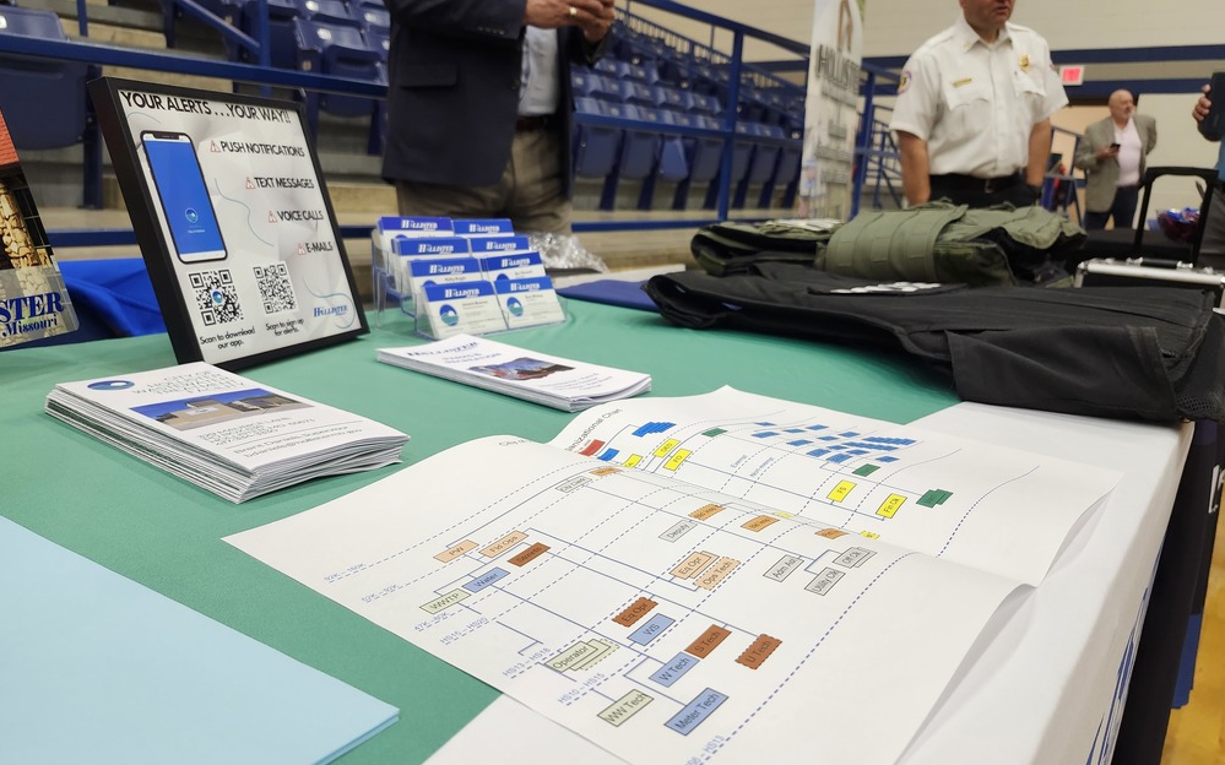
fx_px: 834
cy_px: 425
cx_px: 617
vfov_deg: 49.2
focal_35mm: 25
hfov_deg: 72.6
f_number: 1.8
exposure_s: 1/120
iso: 320
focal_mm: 5.54
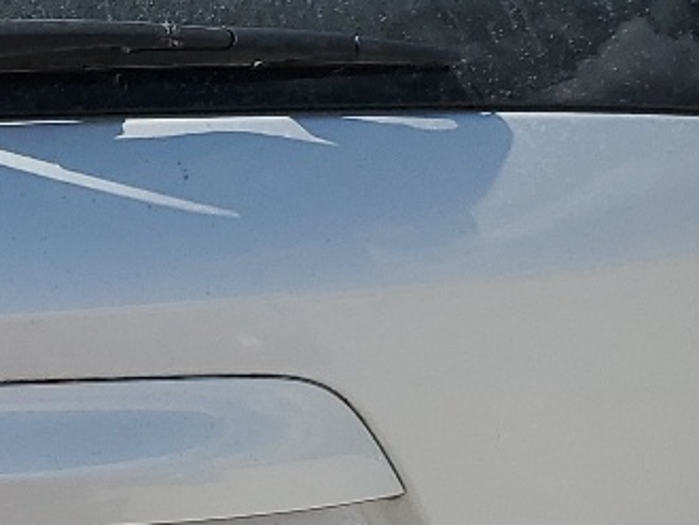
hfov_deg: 15.0
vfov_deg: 11.7
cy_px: 453
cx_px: -186
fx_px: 2546
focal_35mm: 126
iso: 50
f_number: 1.5
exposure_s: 1/5000
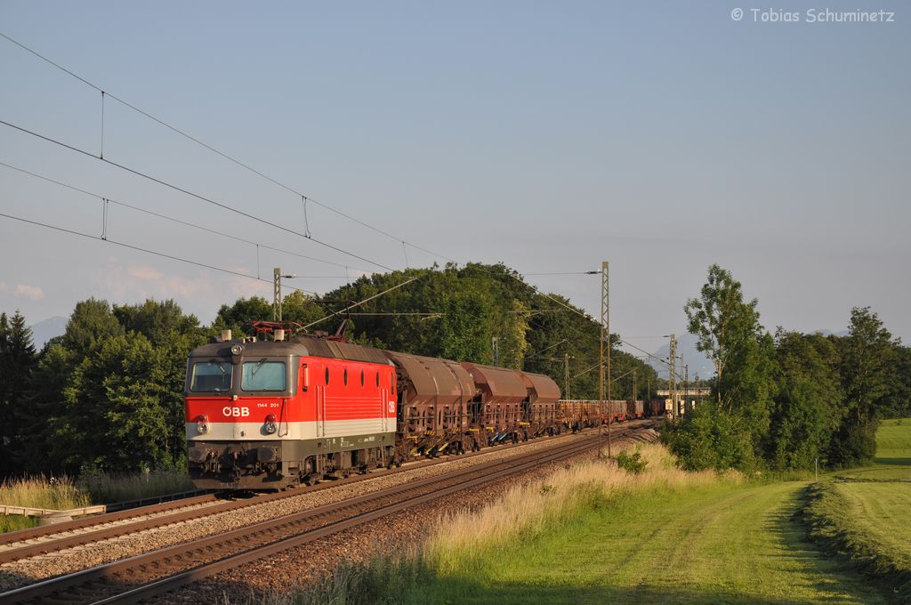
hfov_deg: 28.1
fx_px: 1820
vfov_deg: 18.9
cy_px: 302
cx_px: 456
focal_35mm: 72
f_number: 8
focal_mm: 48
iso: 320
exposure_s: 1/800
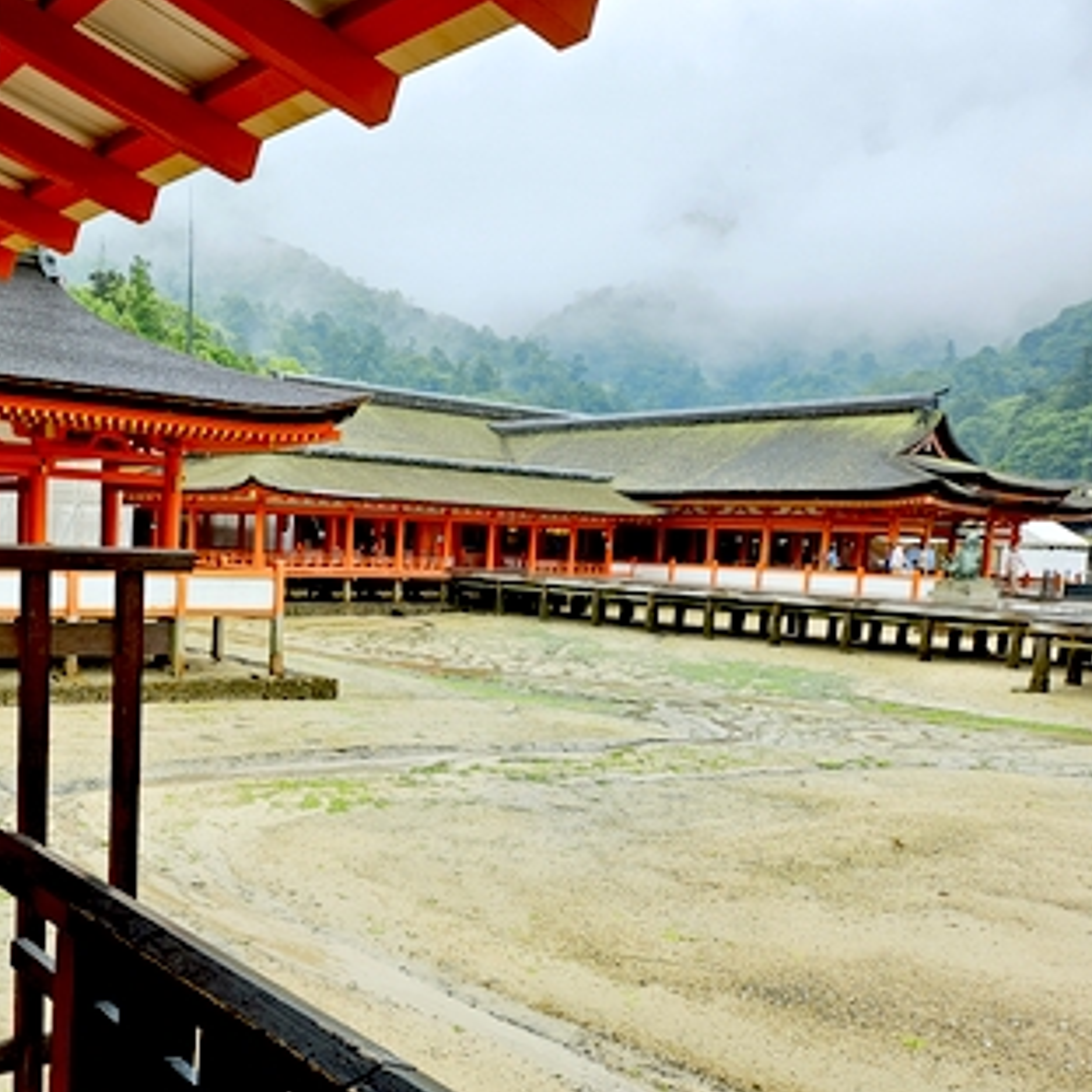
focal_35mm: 34
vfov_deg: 48.3
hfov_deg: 46.5
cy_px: 632
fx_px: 1213
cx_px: 256
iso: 50
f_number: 1.8
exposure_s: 1/588
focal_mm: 5
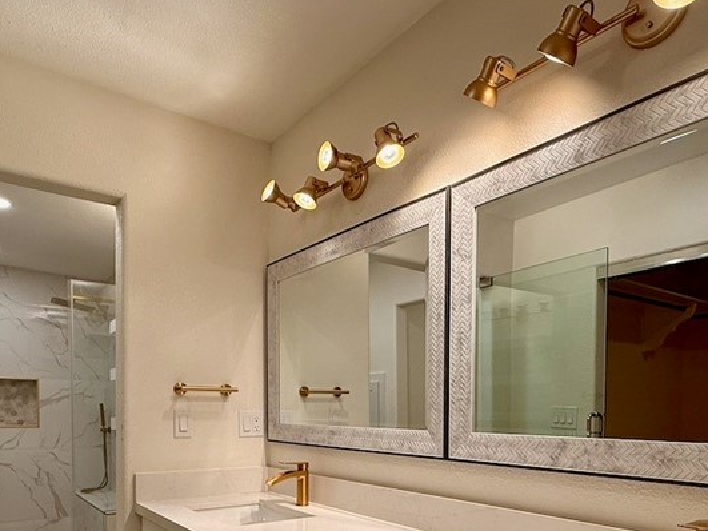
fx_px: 552
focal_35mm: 27
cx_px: 357
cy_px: 435
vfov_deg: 48.1
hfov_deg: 65.3
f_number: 2.2
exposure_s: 1/120
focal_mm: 2.22
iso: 64
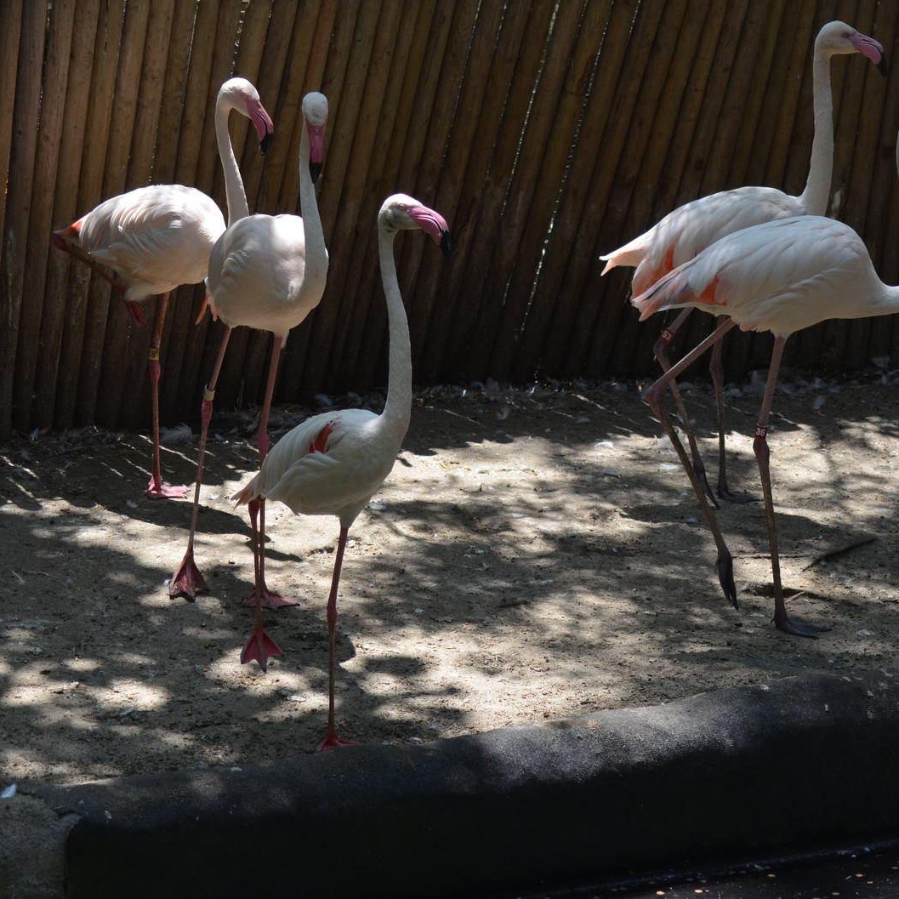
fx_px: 4808
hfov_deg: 10.7
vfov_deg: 10.7
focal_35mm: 164
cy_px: 449
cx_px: 547
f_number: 5.6
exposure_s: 1/500
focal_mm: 85
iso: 400
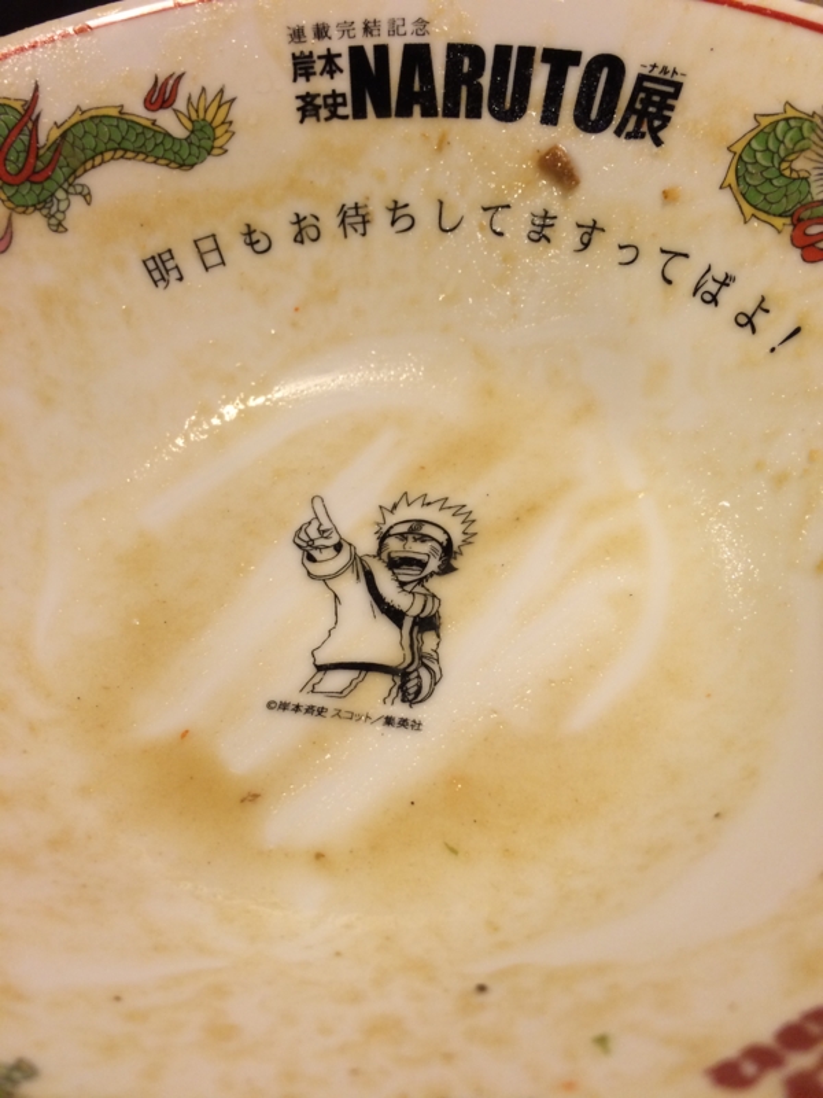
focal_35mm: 29
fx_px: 919
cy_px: 549
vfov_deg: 61.7
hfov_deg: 48.2
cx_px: 412
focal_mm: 4.15
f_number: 2.2
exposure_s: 1/30
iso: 125
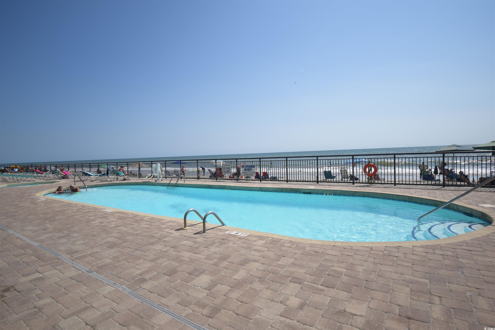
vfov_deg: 67.4
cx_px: 248
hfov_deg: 90.0
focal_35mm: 18
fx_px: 247
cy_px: 165
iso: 200
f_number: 4.8
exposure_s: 1/2500
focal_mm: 12
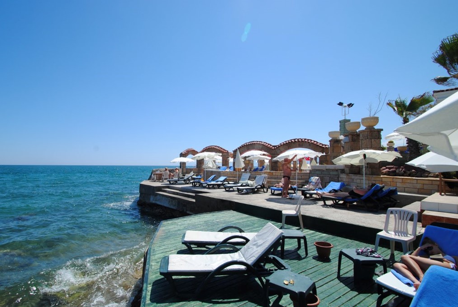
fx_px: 217
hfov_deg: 92.7
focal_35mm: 17
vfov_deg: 70.5
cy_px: 167
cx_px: 201
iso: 100
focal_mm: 10
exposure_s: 1/320
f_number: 8
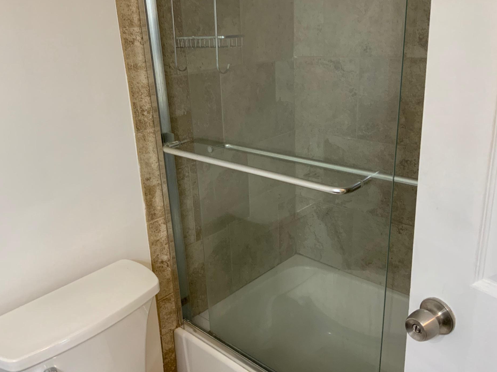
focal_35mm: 32
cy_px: 191
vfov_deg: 44.2
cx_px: 230
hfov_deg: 56.8
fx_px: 459
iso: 80
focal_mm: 3
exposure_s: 1/60
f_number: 1.8
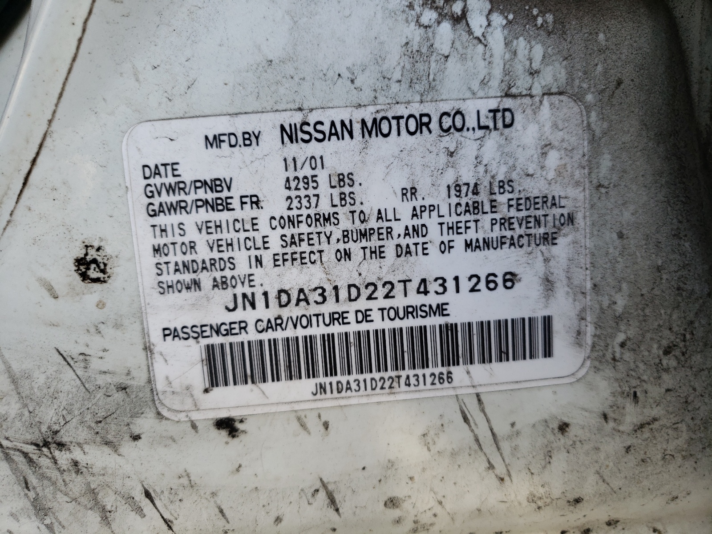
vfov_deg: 53.1
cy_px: 267
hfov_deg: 67.3
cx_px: 356
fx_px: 535
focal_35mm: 26
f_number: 1.5
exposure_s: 1/238
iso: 50
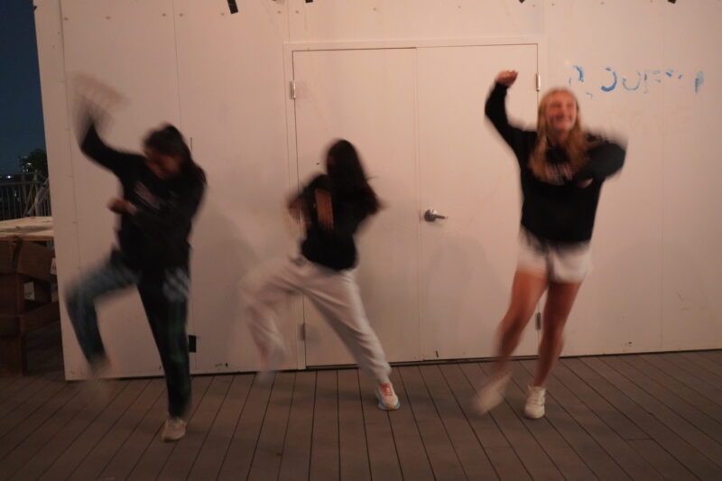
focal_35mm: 33
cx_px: 361
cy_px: 240
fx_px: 662
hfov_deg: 57.2
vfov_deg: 40.0
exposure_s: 1/20
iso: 12800
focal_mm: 33
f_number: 4
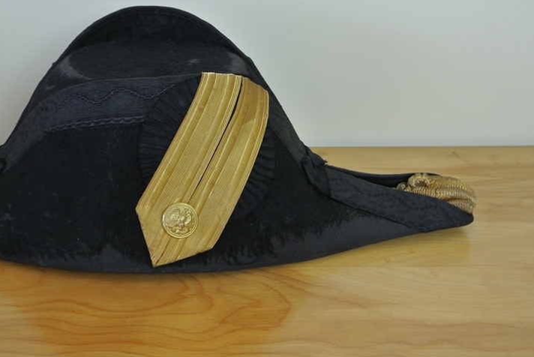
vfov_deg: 20.6
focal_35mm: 66
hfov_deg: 30.2
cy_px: 129
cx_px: 170
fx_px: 980
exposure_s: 1/60
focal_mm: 17.5
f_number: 4.5
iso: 500
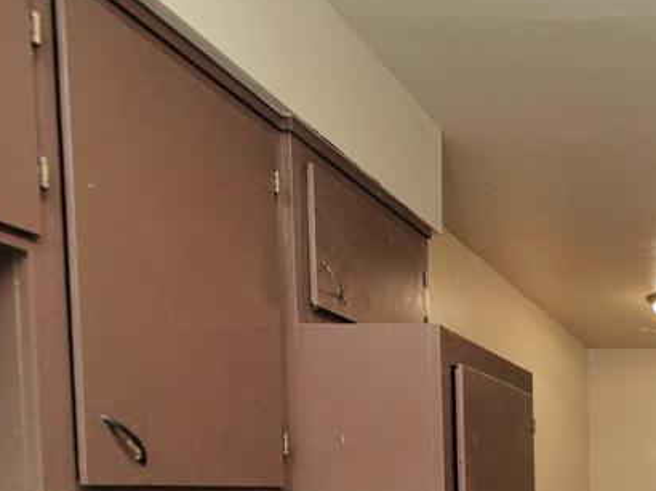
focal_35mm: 35
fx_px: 663
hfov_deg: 39.1
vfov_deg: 35.4
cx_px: 779
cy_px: 528
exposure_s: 1/160
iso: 800
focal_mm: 7
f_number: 4
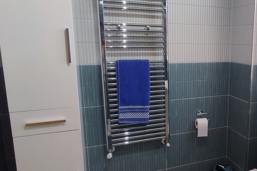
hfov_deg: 54.2
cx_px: 197
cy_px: 89
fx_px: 236
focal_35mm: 33
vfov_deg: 40.0
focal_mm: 1.65
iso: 119
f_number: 2.2
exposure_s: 1/100
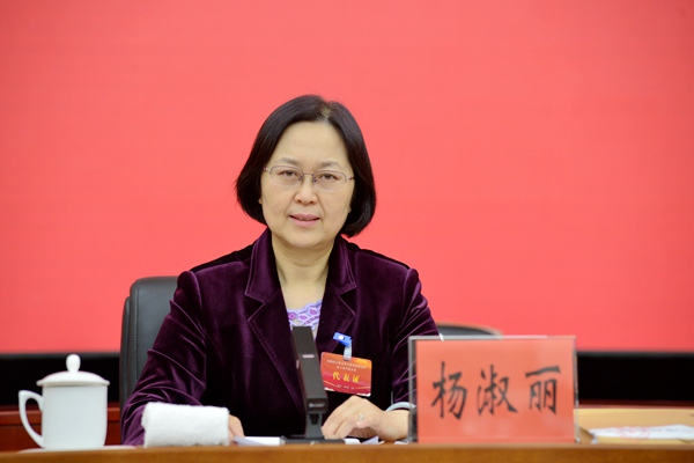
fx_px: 2602
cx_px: 347
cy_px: 232
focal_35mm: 135
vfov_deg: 10.2
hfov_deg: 15.2
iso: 1600
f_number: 5.6
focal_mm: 135
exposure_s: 1/160
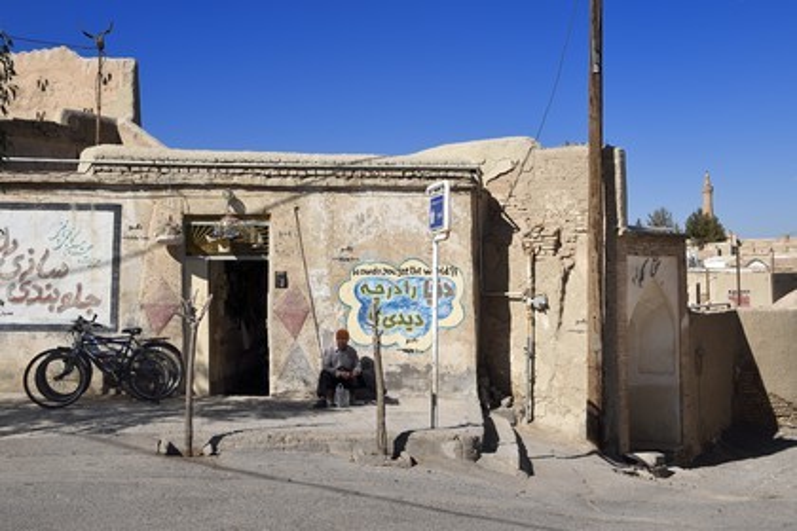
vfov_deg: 30.5
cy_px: 266
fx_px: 974
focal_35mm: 44
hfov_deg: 44.5
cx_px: 398
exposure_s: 1/320
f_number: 13
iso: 200
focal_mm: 44
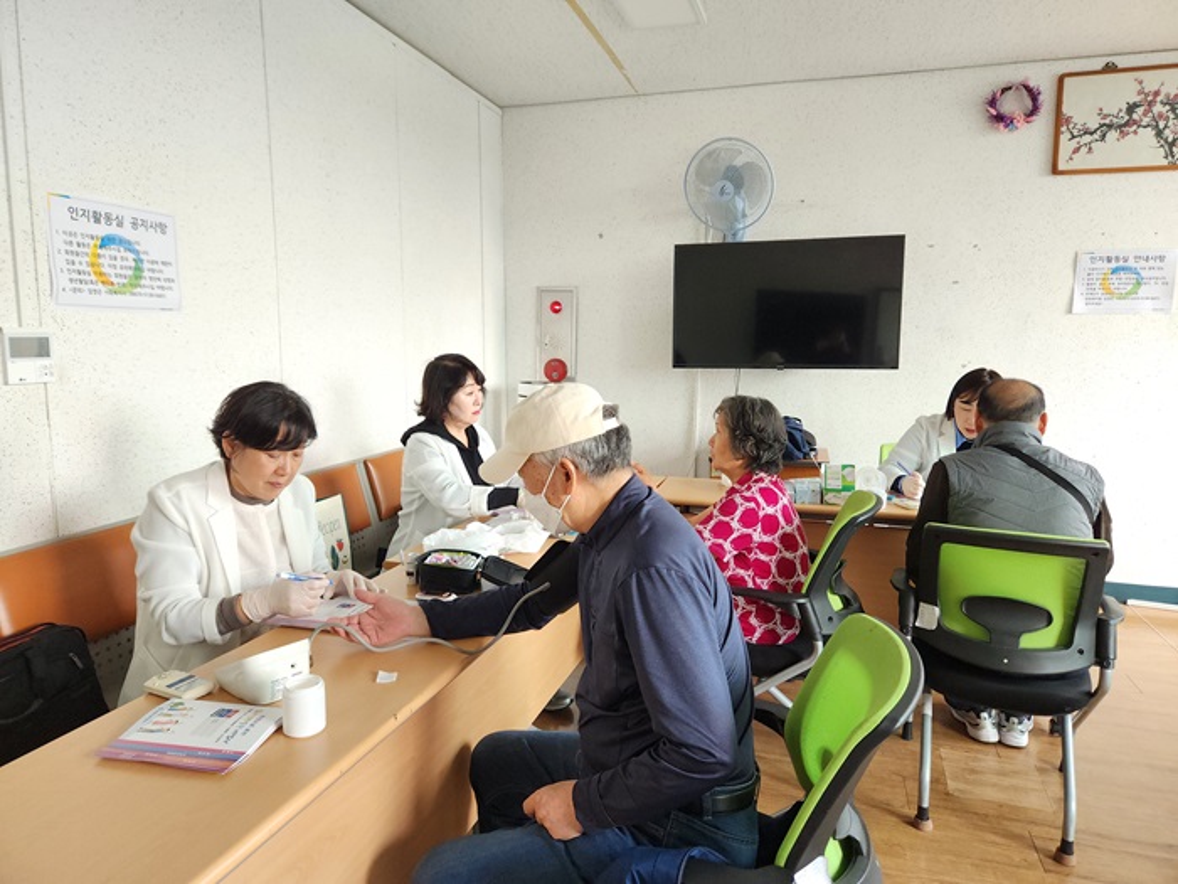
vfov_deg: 58.9
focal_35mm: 23
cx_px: 589
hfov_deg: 73.9
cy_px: 442
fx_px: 783
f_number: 1.8
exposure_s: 1/180
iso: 200
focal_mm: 5.4
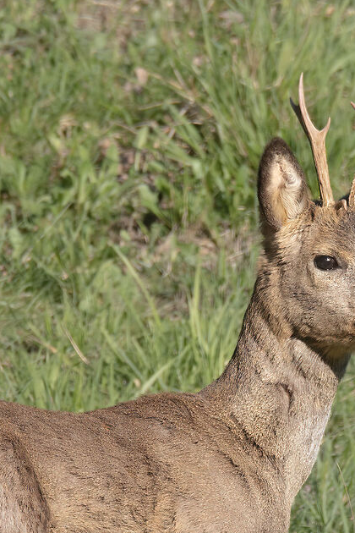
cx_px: 385
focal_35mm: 1829
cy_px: 607
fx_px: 27052
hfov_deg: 0.8
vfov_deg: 1.1
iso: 800
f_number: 8
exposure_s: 1/800
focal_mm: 480
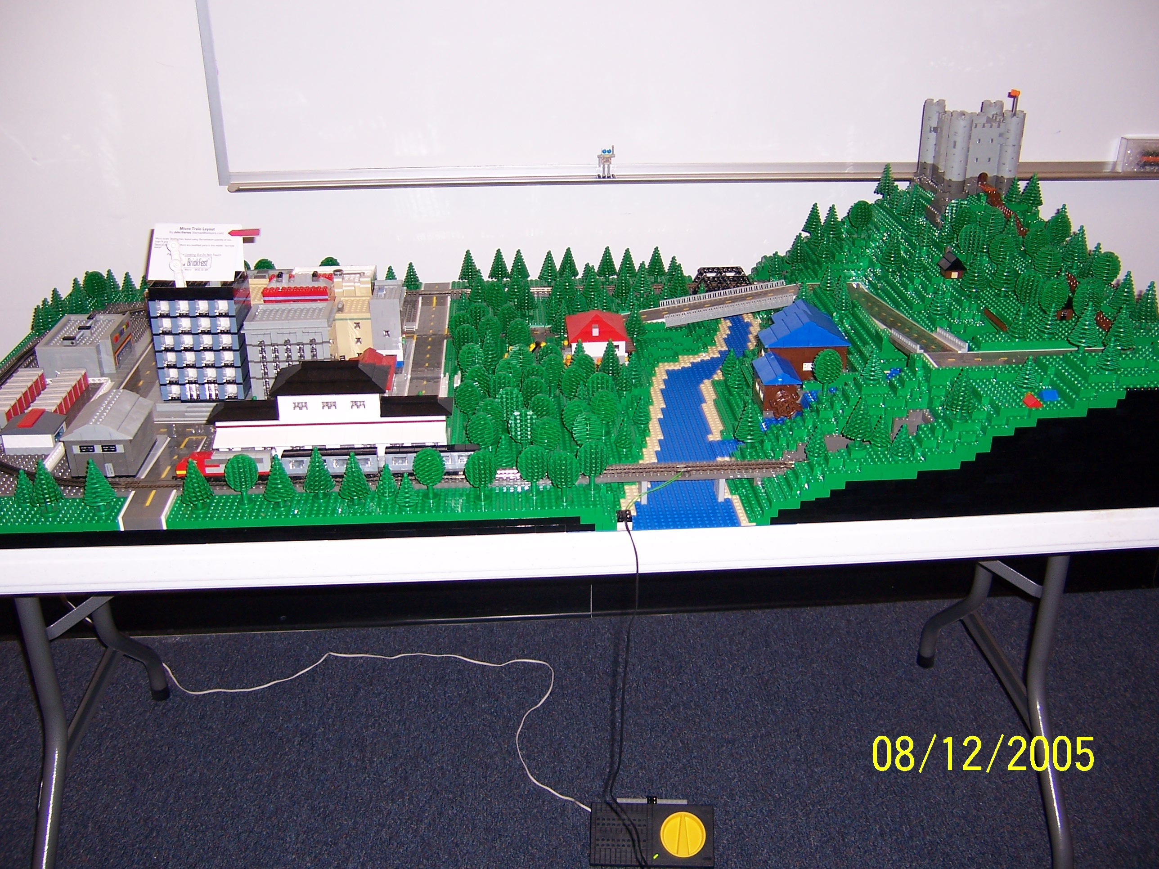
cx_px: 580
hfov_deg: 55.4
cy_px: 434
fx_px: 1105
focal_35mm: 33
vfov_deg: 42.9
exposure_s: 1/60
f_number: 2.8
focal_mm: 5.5
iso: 80
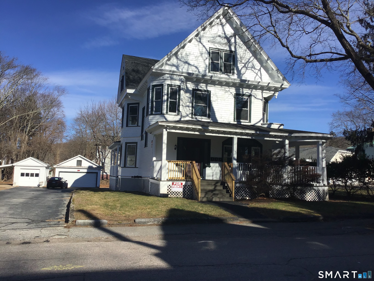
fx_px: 335
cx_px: 187
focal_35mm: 31
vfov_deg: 45.4
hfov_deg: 58.4
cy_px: 140
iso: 25
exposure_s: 1/1852
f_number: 2.4
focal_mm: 3.3
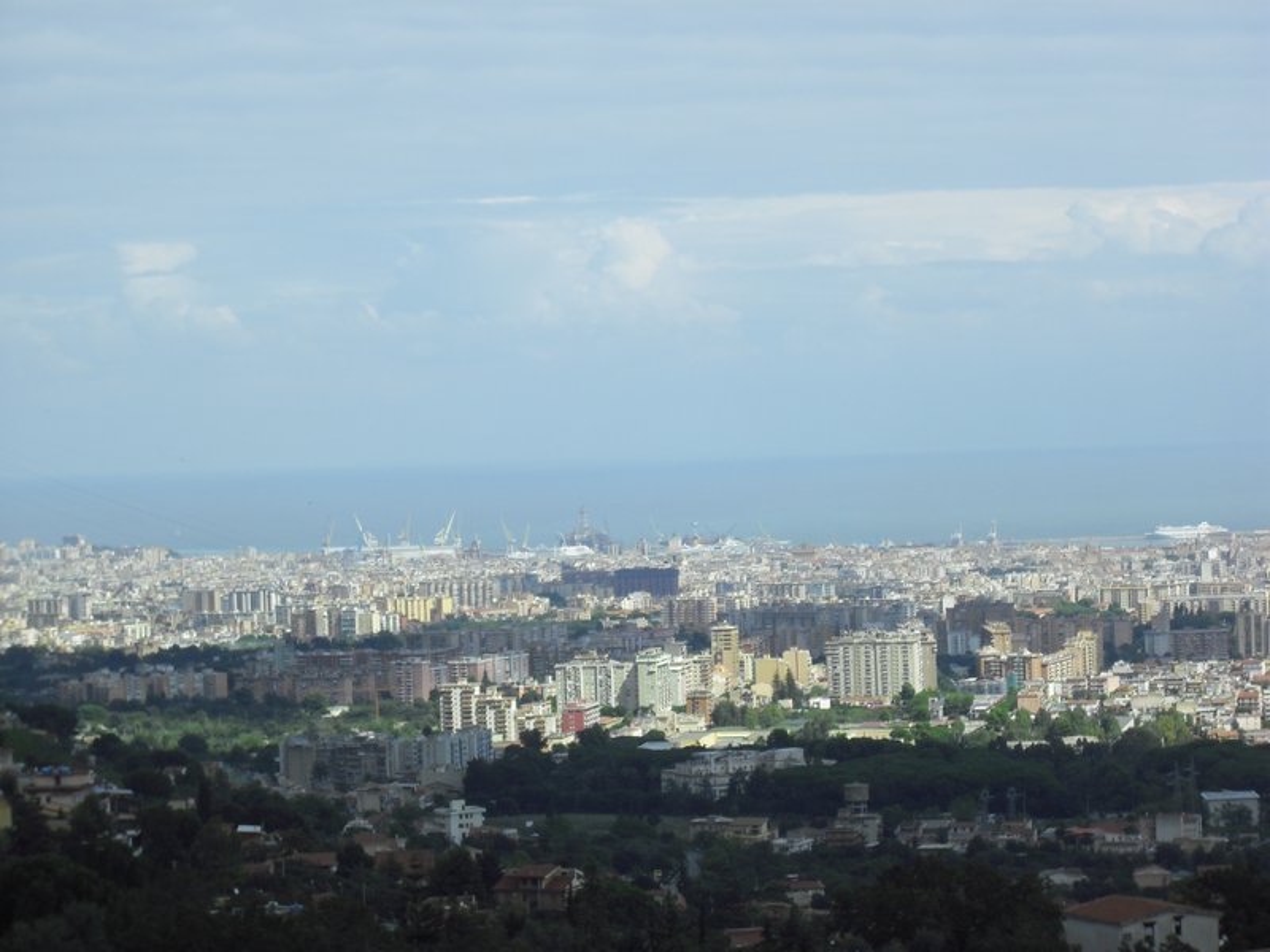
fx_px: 4146
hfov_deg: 17.4
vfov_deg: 13.1
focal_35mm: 113
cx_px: 635
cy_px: 476
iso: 100
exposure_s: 1/800
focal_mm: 18.6
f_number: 5.2
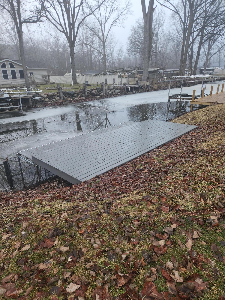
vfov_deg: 73.9
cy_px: 150
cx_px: 112
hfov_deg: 58.9
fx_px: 199
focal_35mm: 23
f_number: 1.8
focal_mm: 5.4
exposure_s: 1/180
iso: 80
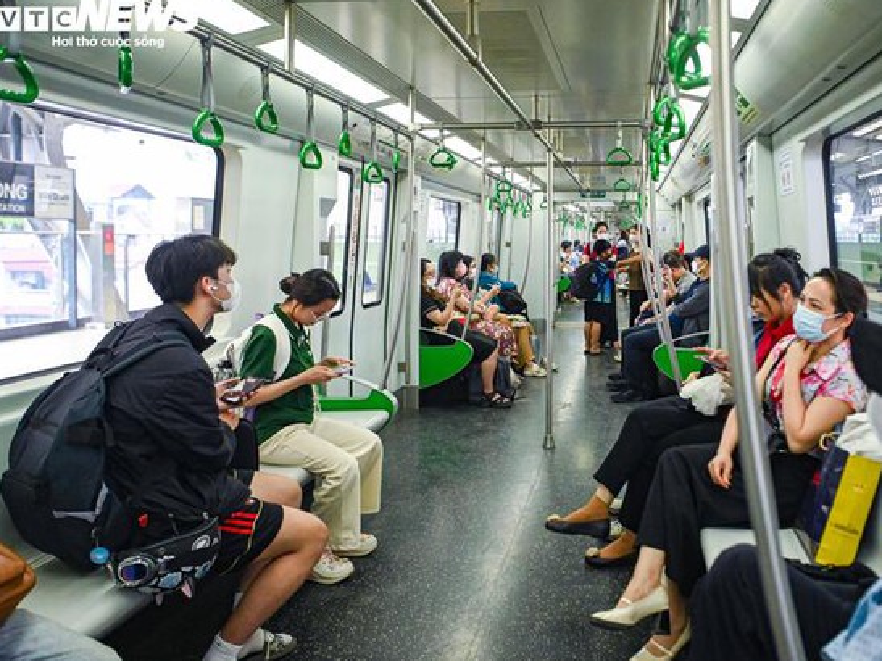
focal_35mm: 27
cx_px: 503
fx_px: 688
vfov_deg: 51.3
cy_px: 332
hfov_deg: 65.0
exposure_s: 1/640
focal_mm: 24
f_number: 2.8
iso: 4000
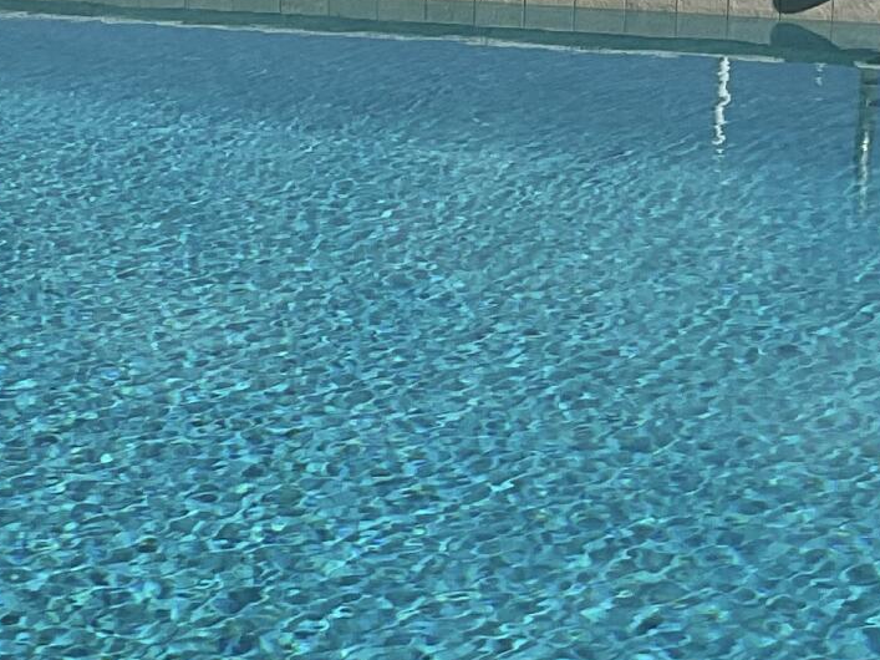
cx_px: 375
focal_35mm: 123
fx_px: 3126
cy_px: 187
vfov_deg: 12.0
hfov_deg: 16.0
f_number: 1.8
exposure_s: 1/4405
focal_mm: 3
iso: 16
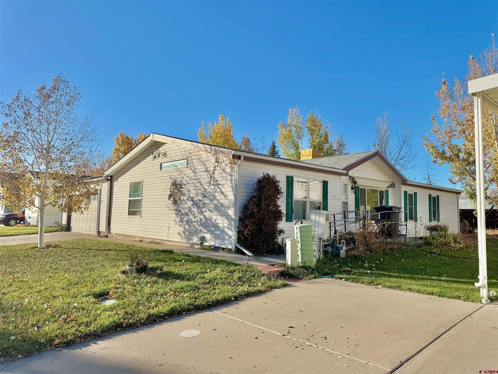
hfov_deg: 71.6
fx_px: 345
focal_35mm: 24
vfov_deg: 56.8
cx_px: 249
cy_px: 187
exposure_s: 1/4310
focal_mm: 6.76
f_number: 1.78
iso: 80
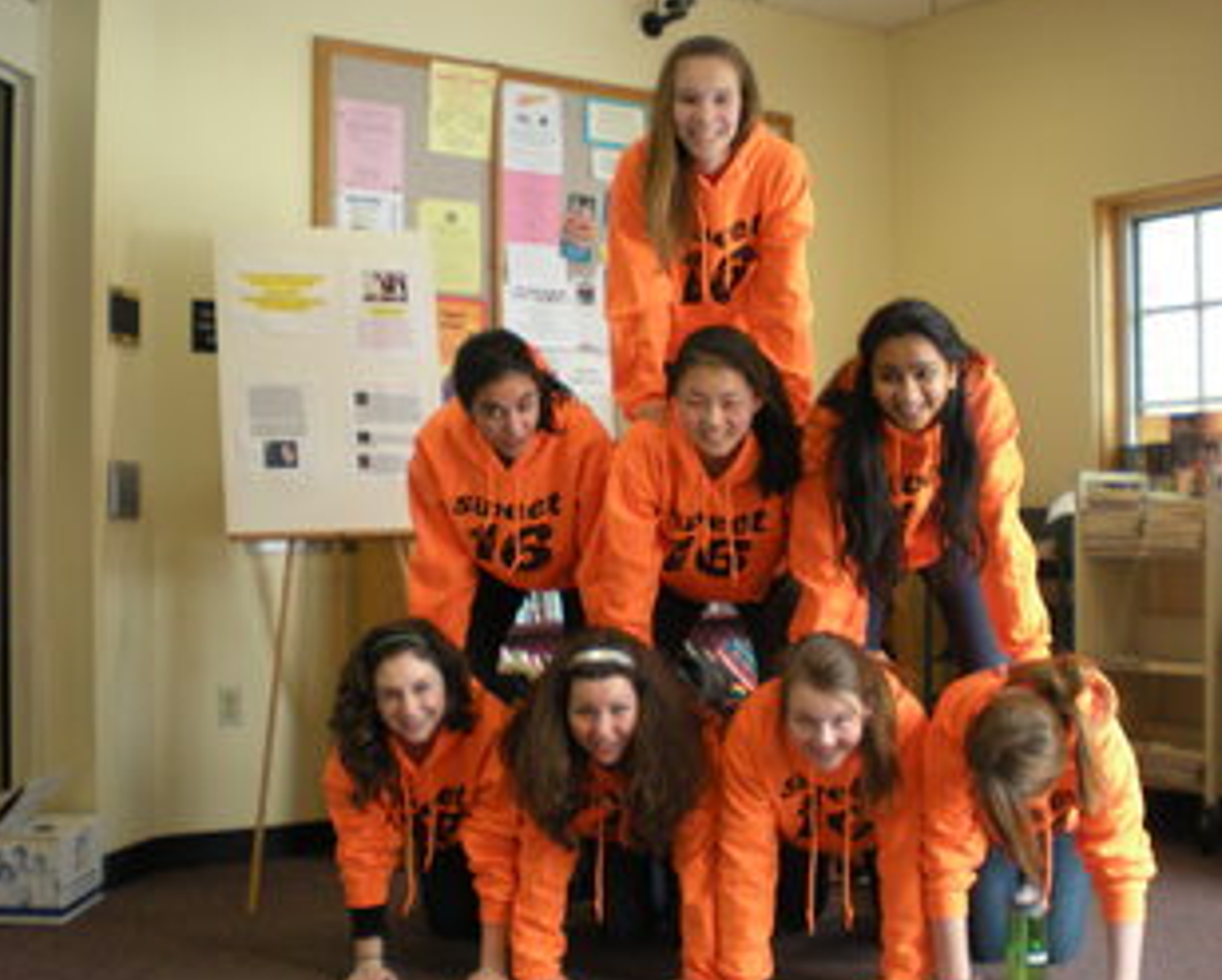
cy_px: 502
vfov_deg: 32.1
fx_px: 1701
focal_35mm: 47
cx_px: 676
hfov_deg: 39.5
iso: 200
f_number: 3.1
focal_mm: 6.3
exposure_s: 1/41
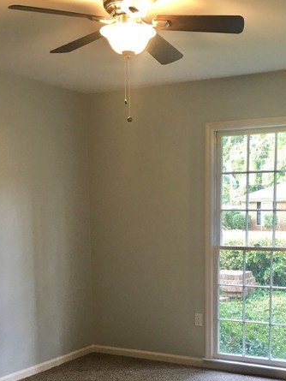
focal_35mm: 50
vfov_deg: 36.9
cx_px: 193
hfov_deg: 28.9
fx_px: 551
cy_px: 301
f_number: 2.2
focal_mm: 4.15
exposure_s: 1/15
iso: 32
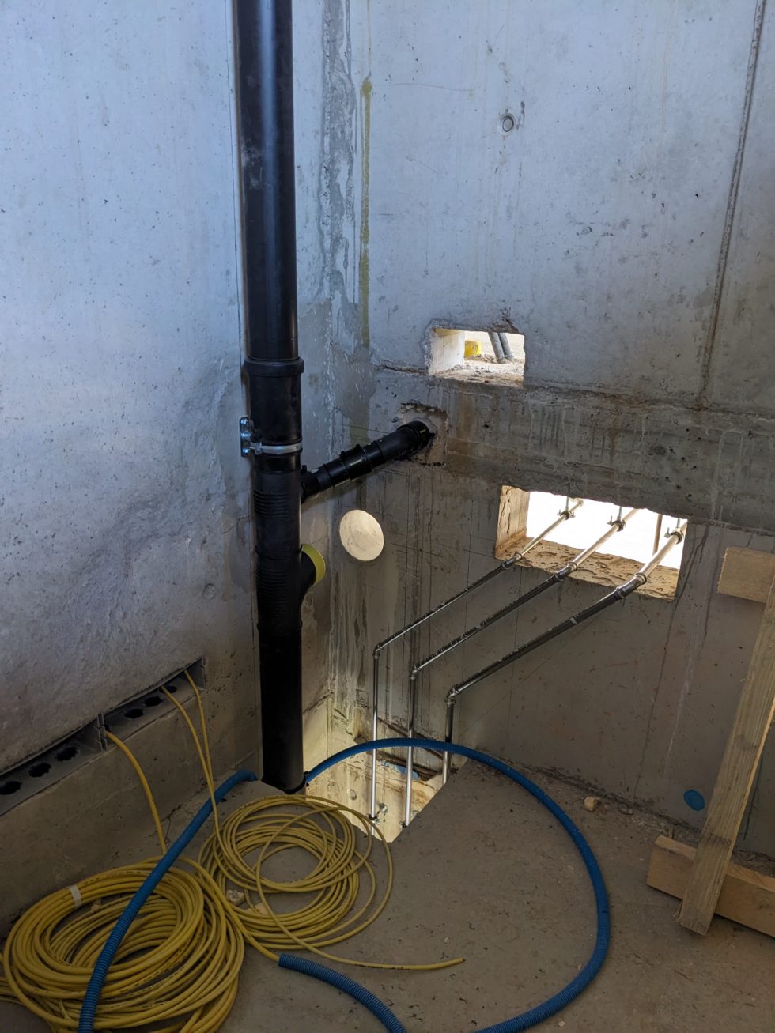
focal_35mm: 27
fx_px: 806
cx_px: 388
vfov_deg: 65.3
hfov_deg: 51.3
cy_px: 516
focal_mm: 4.38
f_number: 1.73
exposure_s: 1/24.3
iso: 106
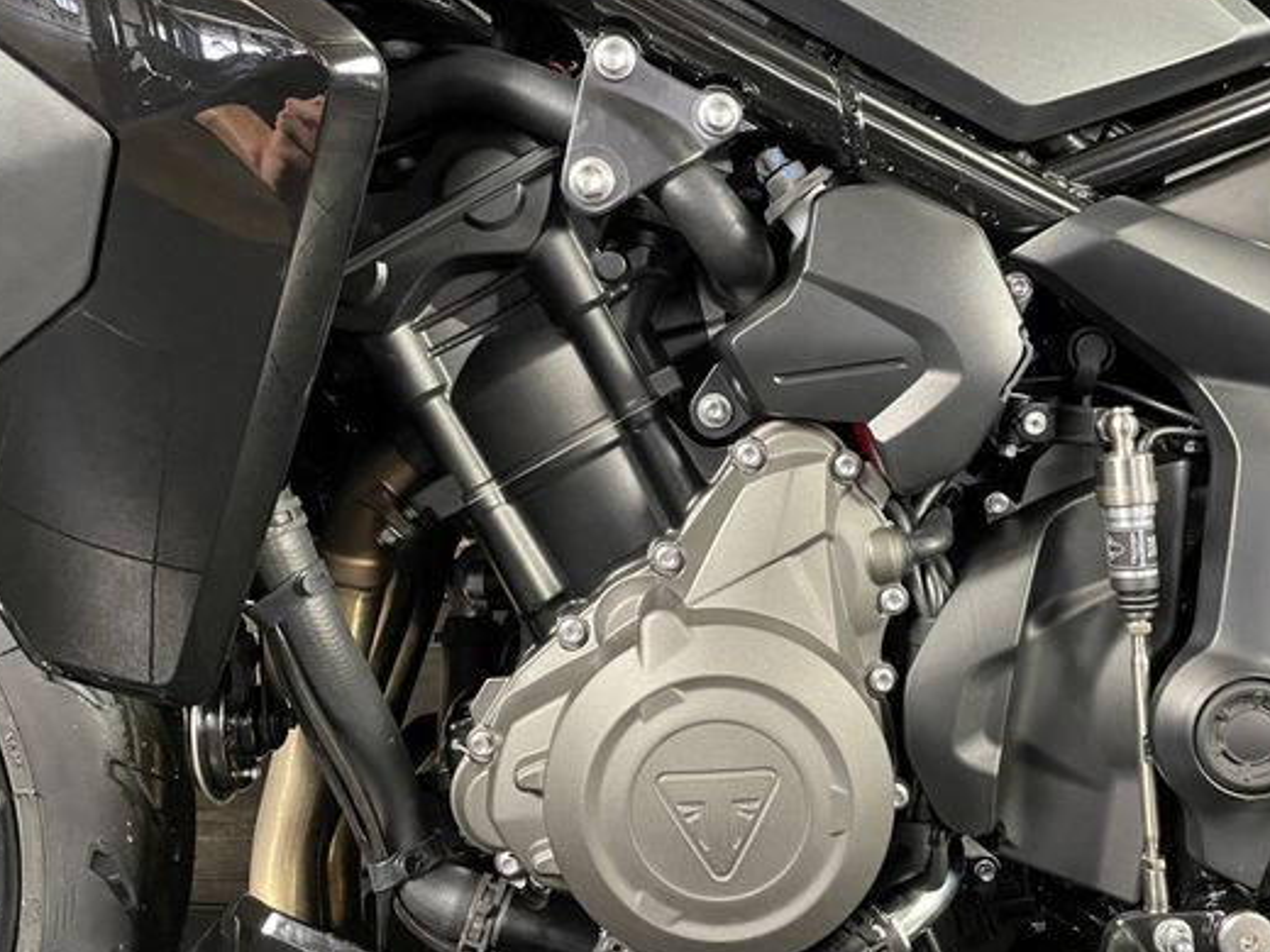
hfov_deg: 56.7
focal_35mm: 32
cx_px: 706
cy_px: 491
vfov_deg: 44.2
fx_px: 1174
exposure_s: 1/33
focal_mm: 4.2
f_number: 1.6
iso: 500
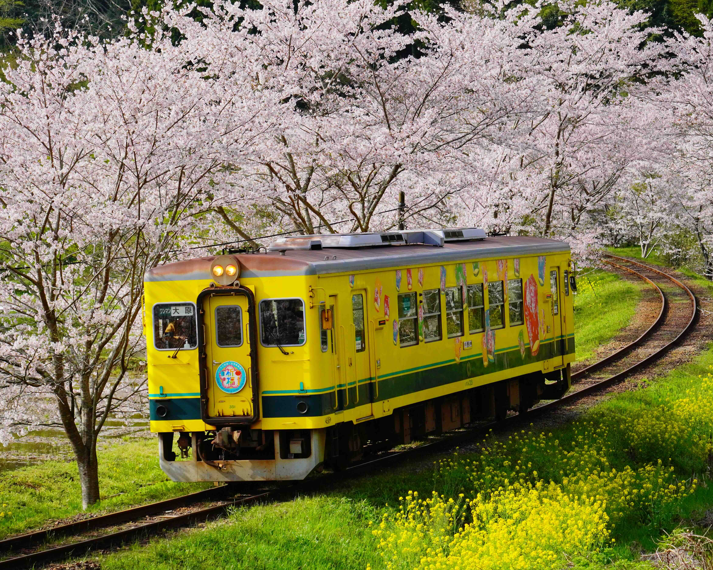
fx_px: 2659
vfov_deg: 12.2
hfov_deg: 15.3
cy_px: 269
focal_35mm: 126
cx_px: 361
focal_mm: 70
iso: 320
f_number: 6.3
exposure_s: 1/1250
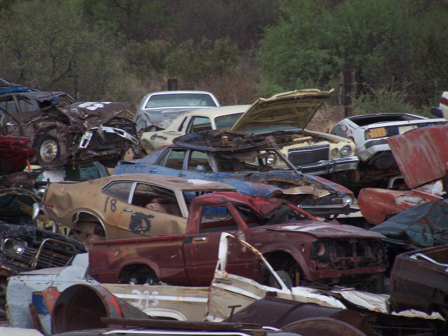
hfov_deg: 7.7
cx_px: 224
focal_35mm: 258
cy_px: 168
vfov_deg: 5.8
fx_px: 3339
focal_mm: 42.8
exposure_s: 1/180
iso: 140
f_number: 3.6
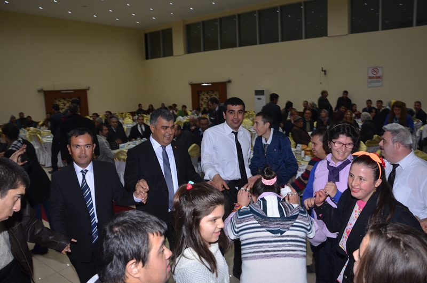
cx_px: 214
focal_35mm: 27
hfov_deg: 67.5
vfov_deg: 47.7
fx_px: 320
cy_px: 142
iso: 400
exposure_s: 1/60
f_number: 5.6
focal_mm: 18
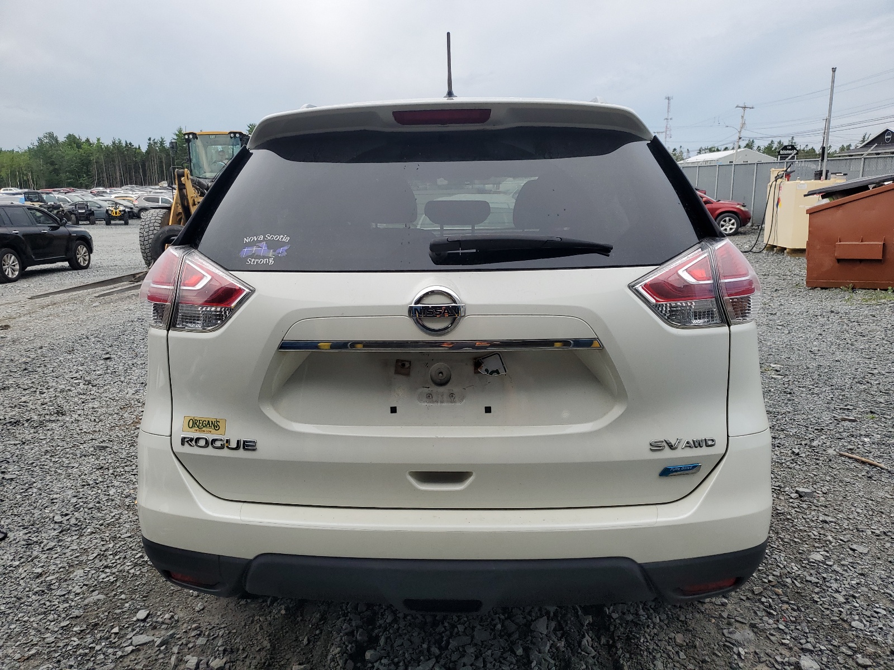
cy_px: 335
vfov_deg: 53.1
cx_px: 447
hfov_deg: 67.3
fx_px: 671
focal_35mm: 26
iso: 50
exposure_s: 1/1429
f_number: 1.5
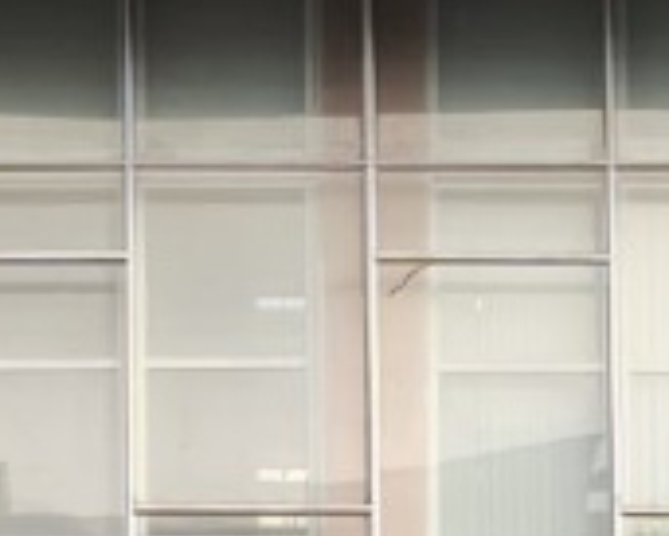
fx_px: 5448
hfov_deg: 7.0
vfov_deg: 5.6
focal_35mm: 275
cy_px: 741
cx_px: -102
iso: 80
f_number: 1.7
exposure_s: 1/322
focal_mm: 5.35
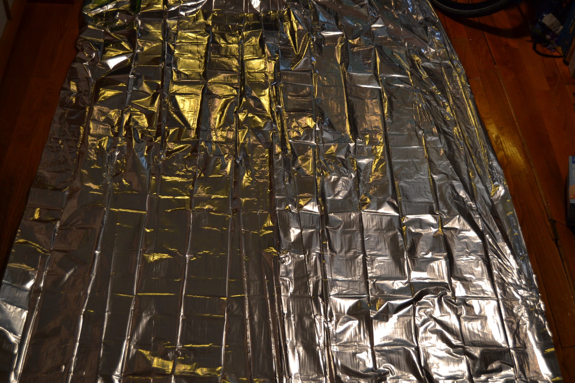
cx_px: 288
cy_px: 192
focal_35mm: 48
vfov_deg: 28.1
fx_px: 767
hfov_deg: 41.1
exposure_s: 1/60
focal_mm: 32
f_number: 4.5
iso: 1000
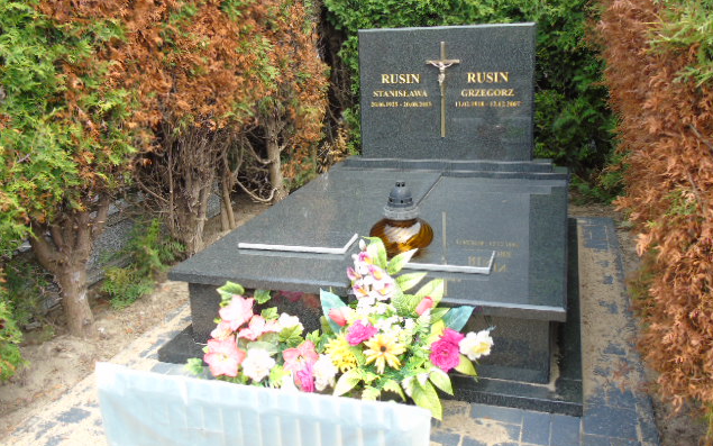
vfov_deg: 40.5
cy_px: 191
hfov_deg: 61.2
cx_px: 358
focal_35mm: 31
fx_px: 602
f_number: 3.6
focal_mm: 5.2
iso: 80
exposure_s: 1/160
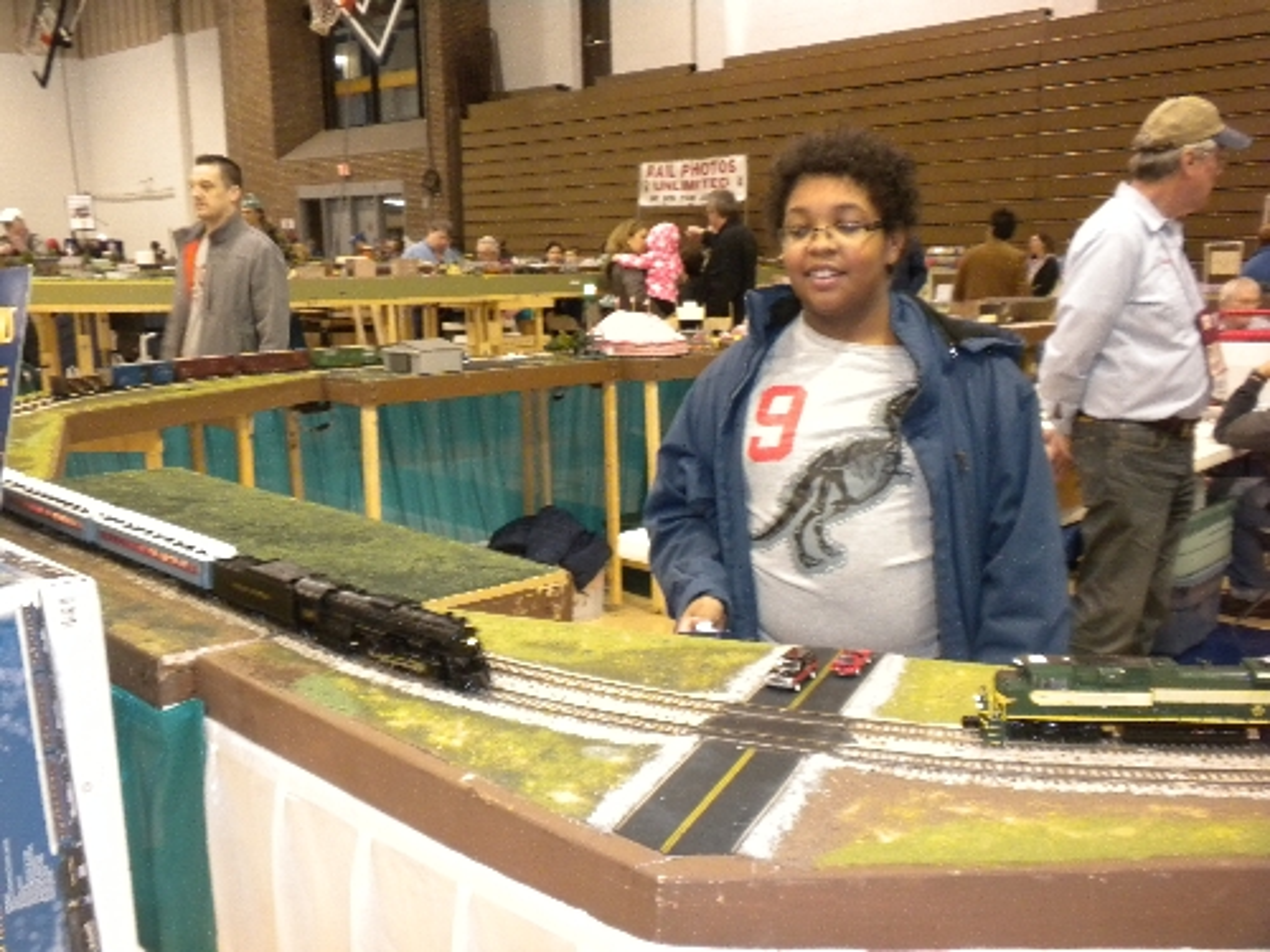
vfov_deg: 38.7
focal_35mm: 37
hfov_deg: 50.1
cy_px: 476
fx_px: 1357
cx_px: 635
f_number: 3.5
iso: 400
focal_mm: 6.6
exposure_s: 1/30
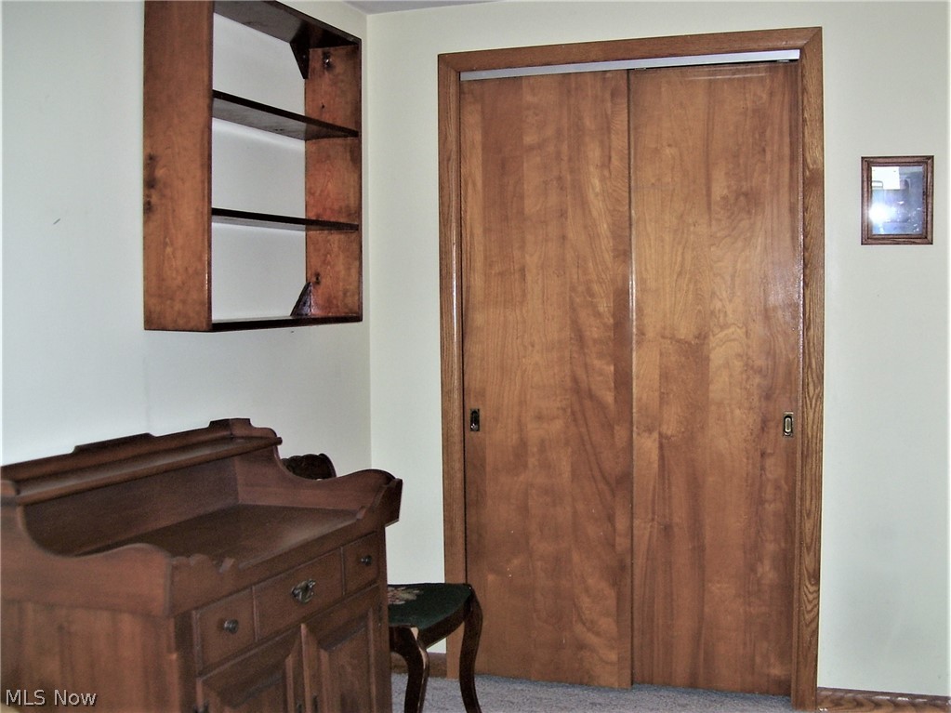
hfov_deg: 51.4
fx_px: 989
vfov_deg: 39.6
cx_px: 476
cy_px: 356
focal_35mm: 36
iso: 80
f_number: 2.7
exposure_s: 1/60
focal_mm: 6
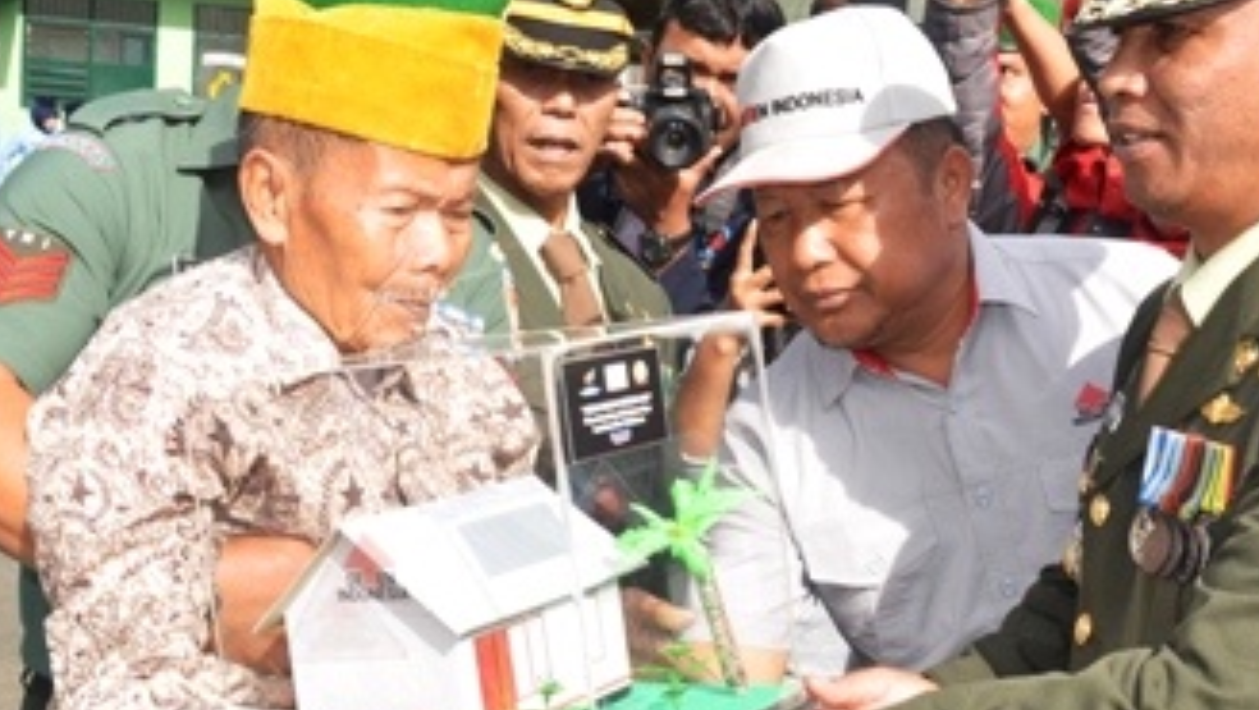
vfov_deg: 21.8
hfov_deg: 37.7
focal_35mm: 55
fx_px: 1837
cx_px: 764
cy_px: 441
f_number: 7.1
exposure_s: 1/125
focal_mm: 18
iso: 100
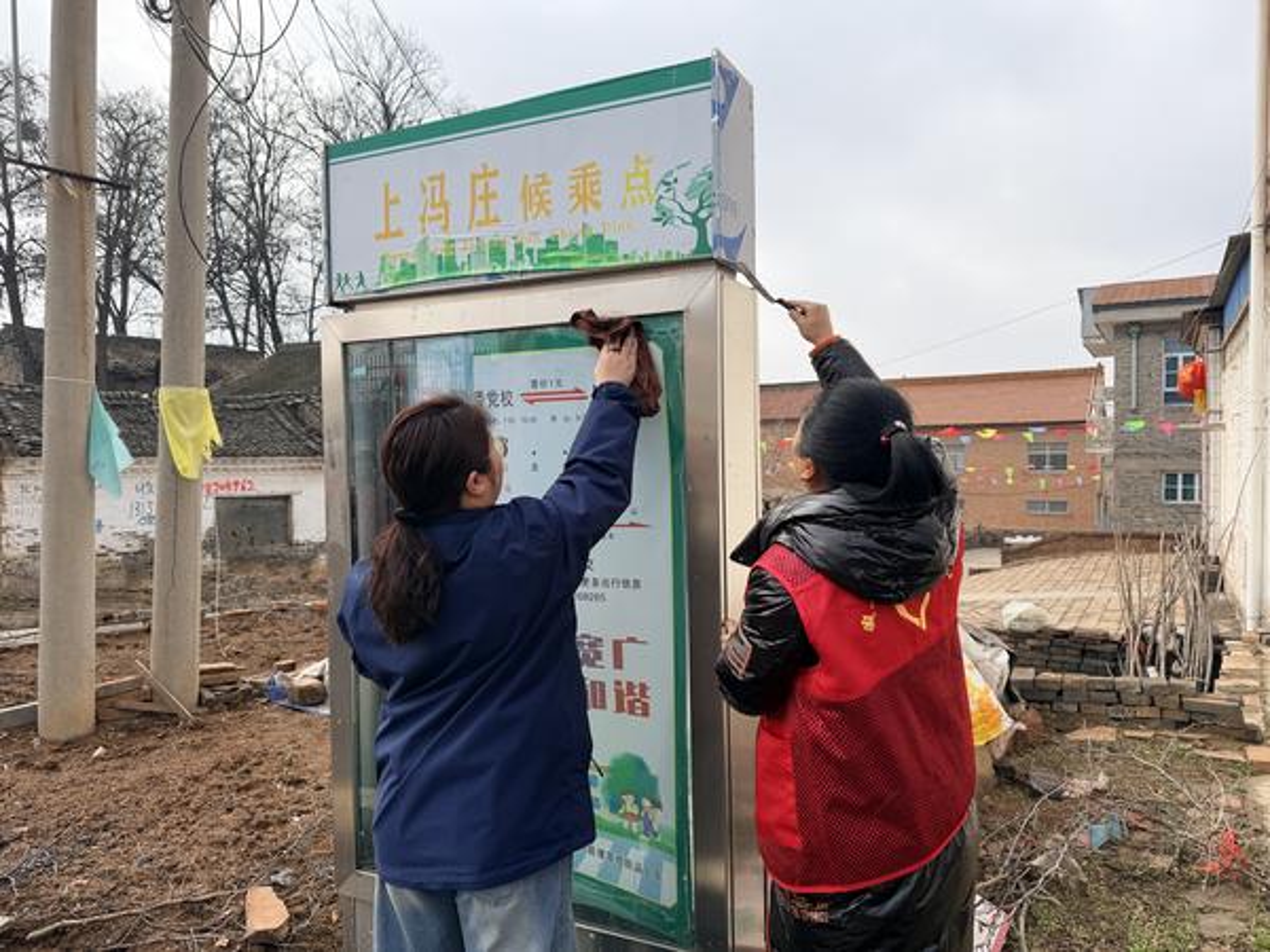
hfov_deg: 71.6
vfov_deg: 56.8
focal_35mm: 24
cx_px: 635
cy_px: 476
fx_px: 881
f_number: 1.78
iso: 80
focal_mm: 6.76
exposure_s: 1/2053
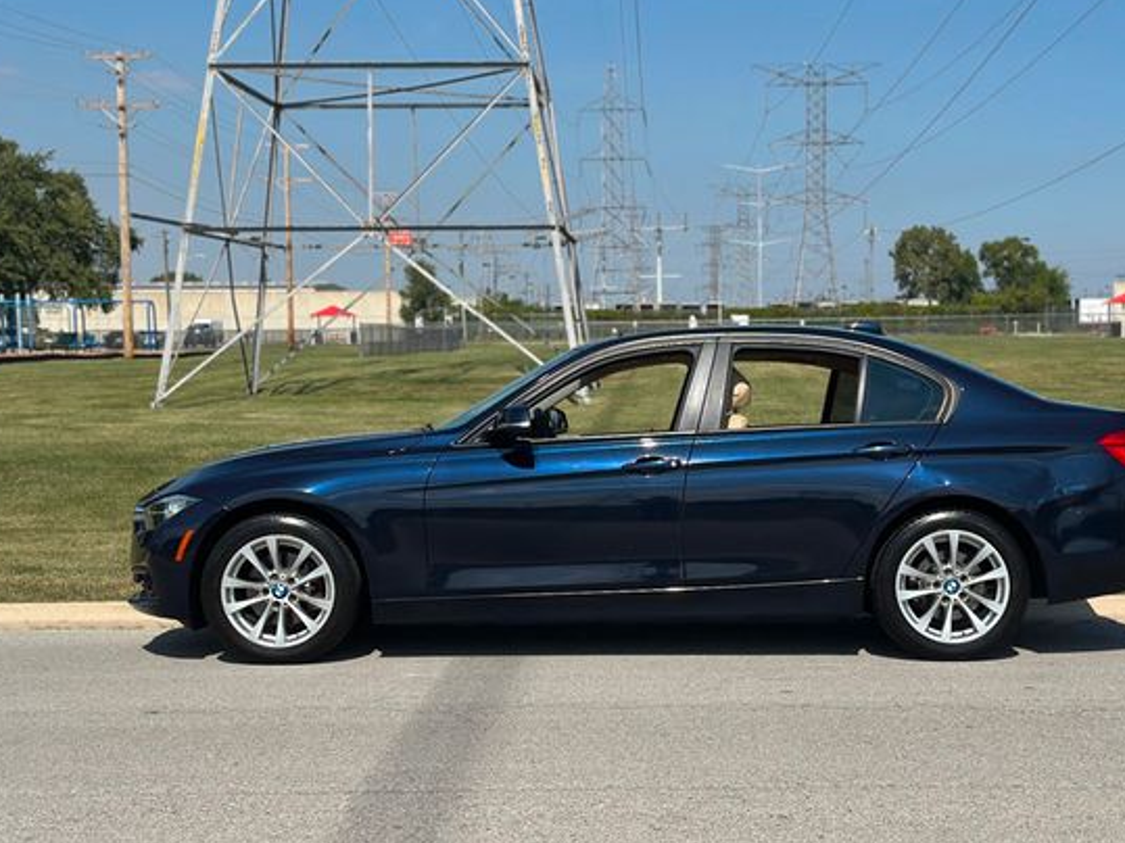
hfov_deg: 33.7
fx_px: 1852
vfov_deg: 25.6
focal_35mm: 57
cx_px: 637
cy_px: 478
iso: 100
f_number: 1.78
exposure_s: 1/8197
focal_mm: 6.86
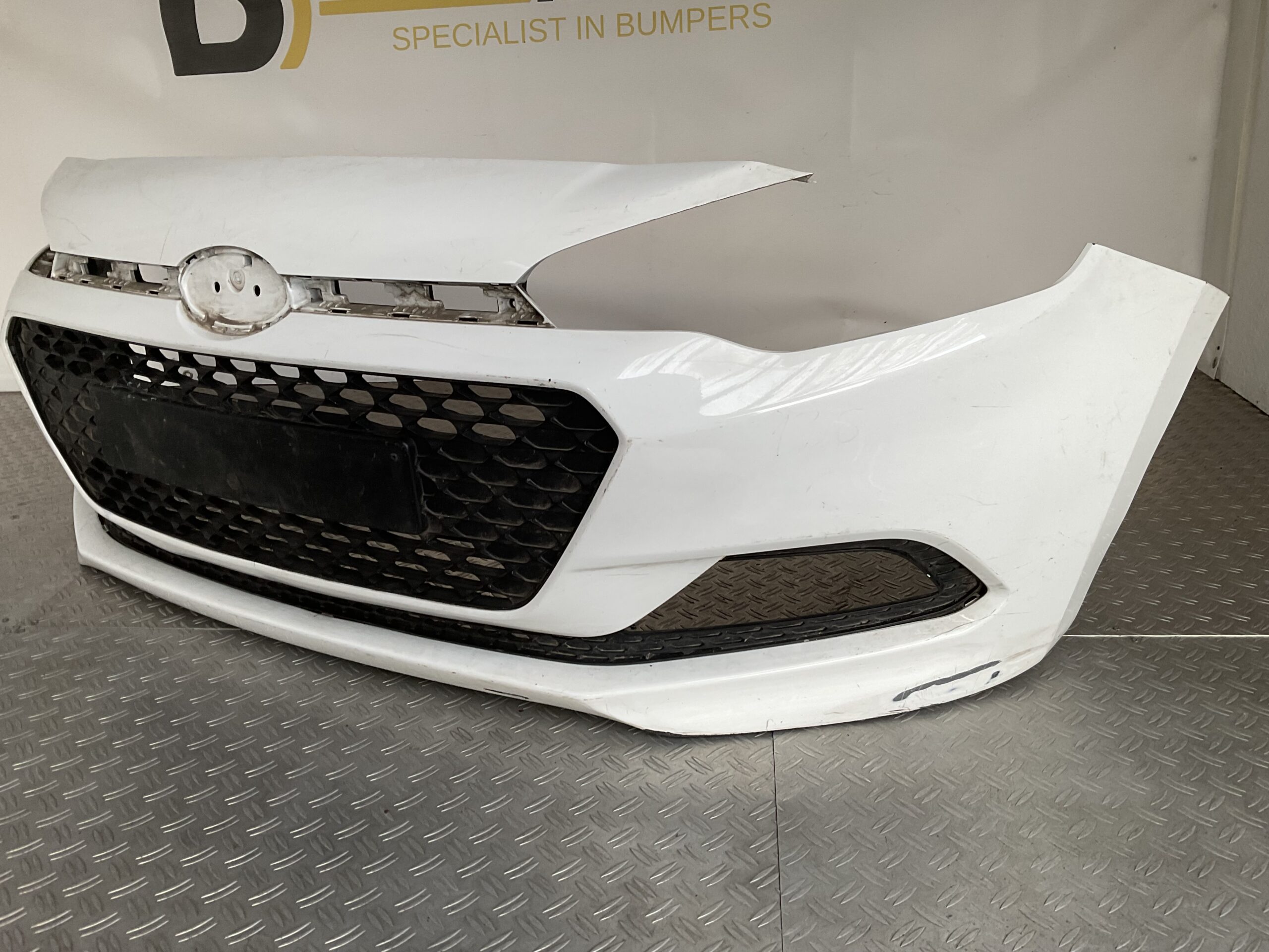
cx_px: 634
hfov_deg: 61.7
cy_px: 476
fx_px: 1063
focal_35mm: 29
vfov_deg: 48.2
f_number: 1.8
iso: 50
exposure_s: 1/100
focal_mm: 3
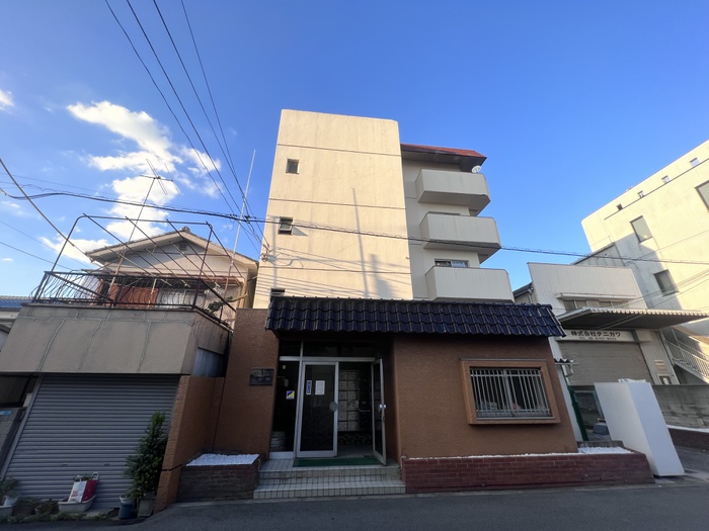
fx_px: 266
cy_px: 266
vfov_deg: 89.9
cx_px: 354
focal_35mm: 13
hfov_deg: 106.2
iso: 32
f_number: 1.8
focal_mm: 1.57
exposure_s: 1/570
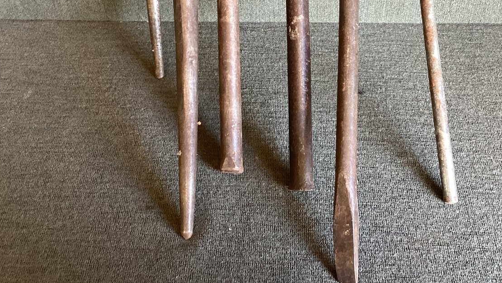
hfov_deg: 44.5
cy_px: 61
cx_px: 277
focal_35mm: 46
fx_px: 612
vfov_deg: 25.6
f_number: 2.4
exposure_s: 1/50
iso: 250
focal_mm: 3.3
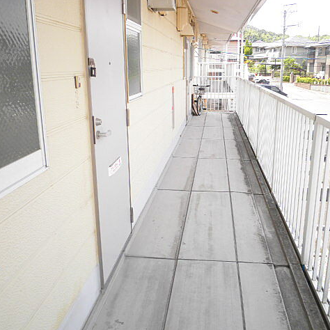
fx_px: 334
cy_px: 165
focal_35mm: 31
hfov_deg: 52.4
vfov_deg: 52.5
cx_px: 186
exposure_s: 1/200
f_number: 2.8
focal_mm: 4.7
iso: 64
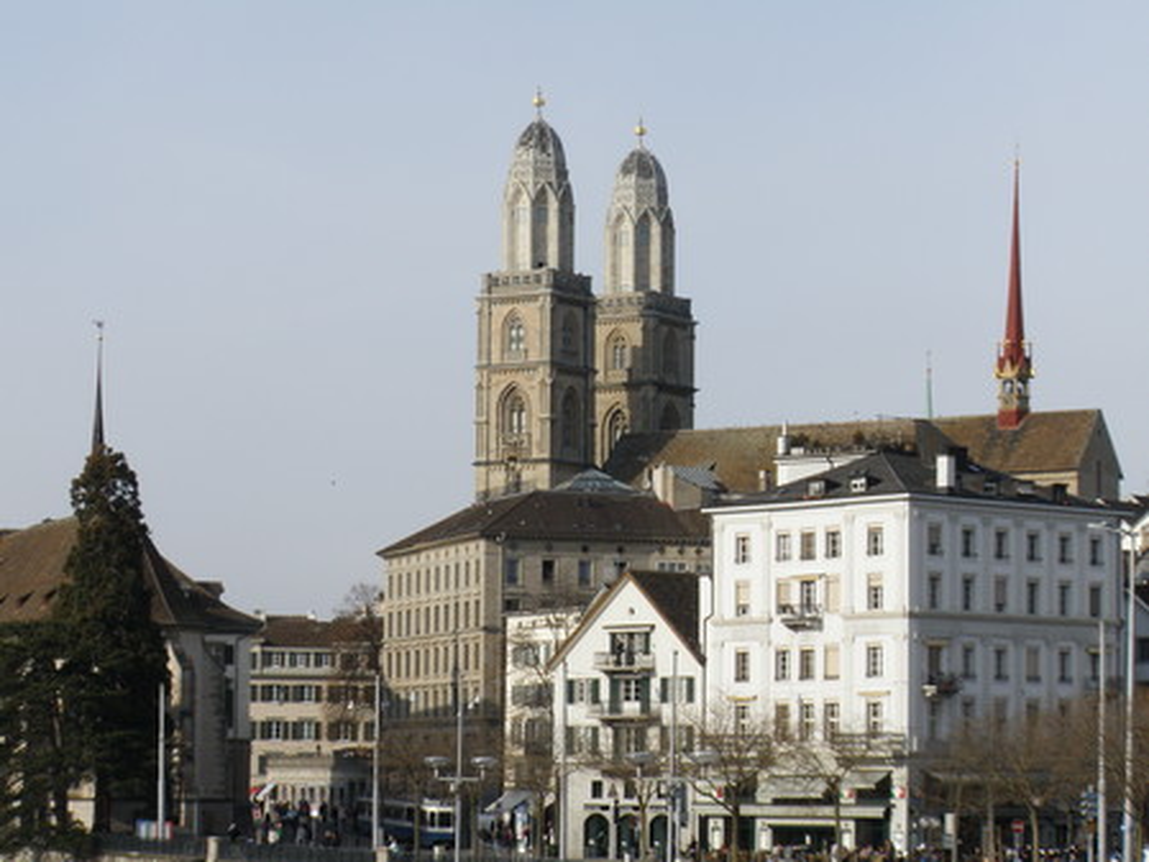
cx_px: 574
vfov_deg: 12.5
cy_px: 431
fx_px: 3951
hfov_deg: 16.5
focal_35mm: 119
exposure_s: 1/100
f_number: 14
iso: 80
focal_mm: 21
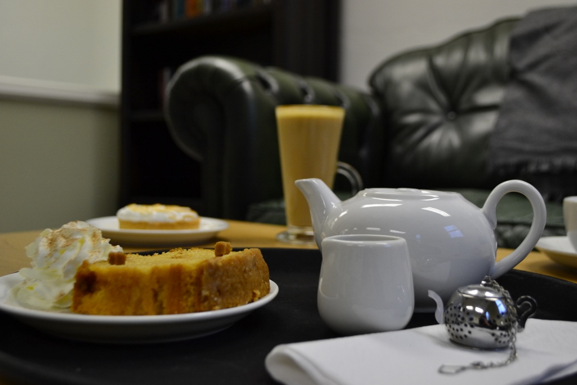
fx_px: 625
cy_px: 192
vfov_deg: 34.2
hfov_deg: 49.5
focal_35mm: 39
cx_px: 288
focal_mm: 26
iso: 800
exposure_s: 1/60
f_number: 4.2
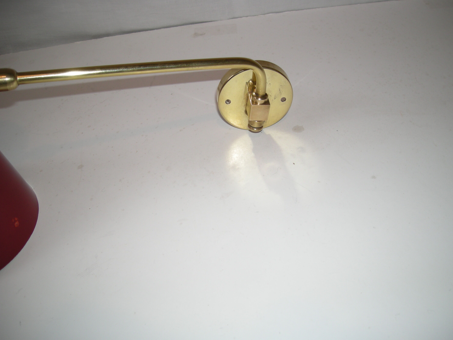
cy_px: 169
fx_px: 471
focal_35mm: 36
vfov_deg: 39.7
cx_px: 229
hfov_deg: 51.4
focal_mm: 5.7
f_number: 2.8
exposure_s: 1/51.6
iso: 50
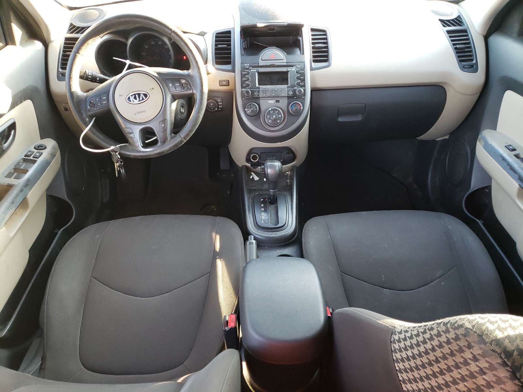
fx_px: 393
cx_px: 262
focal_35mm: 26
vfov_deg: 53.1
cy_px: 196
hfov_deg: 67.3
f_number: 1.5
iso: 219
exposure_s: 1/60.2
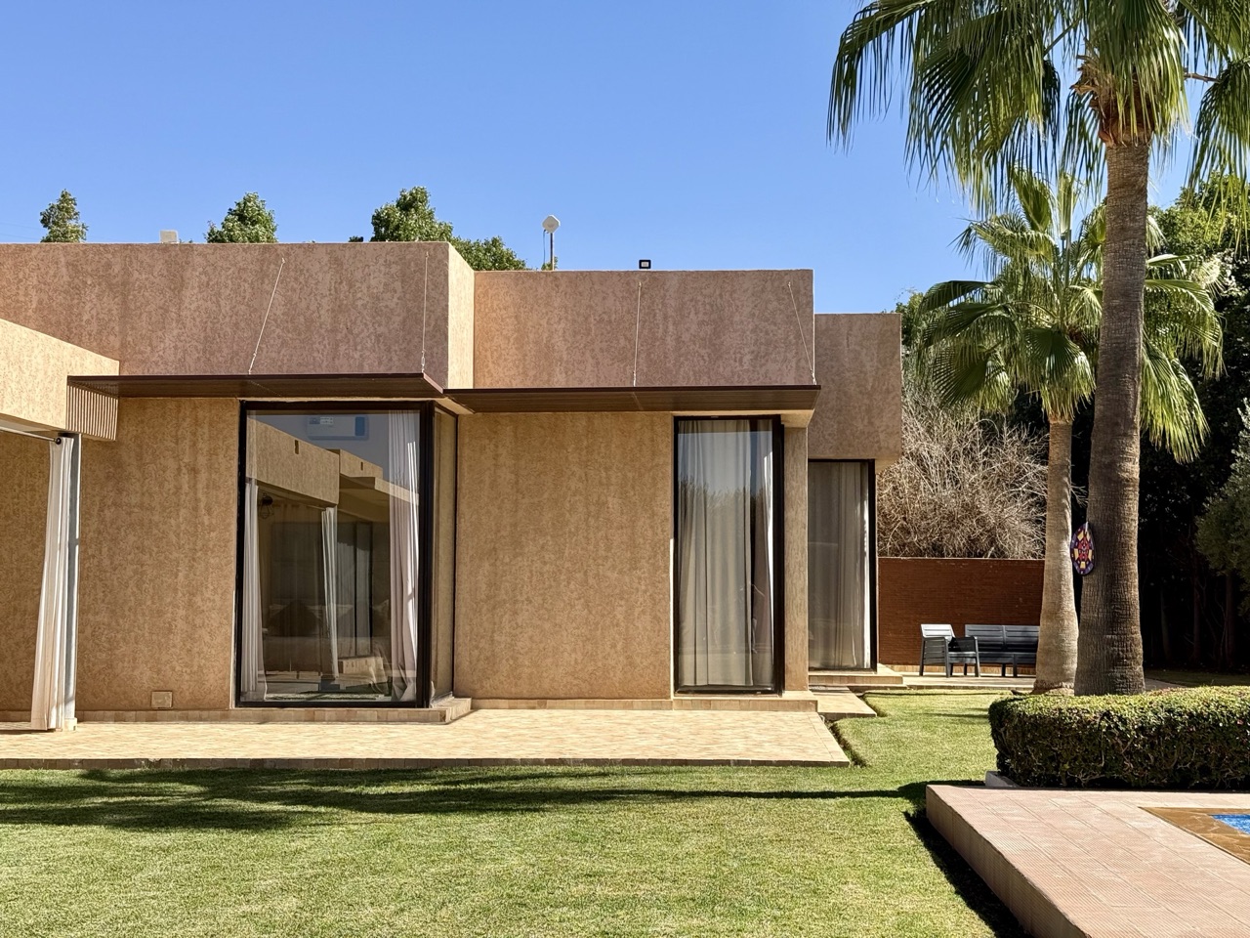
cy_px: 469
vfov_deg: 30.3
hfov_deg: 39.7
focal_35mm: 48
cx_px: 625
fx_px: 1733
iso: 64
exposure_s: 1/2865
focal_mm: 6.76
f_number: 1.78
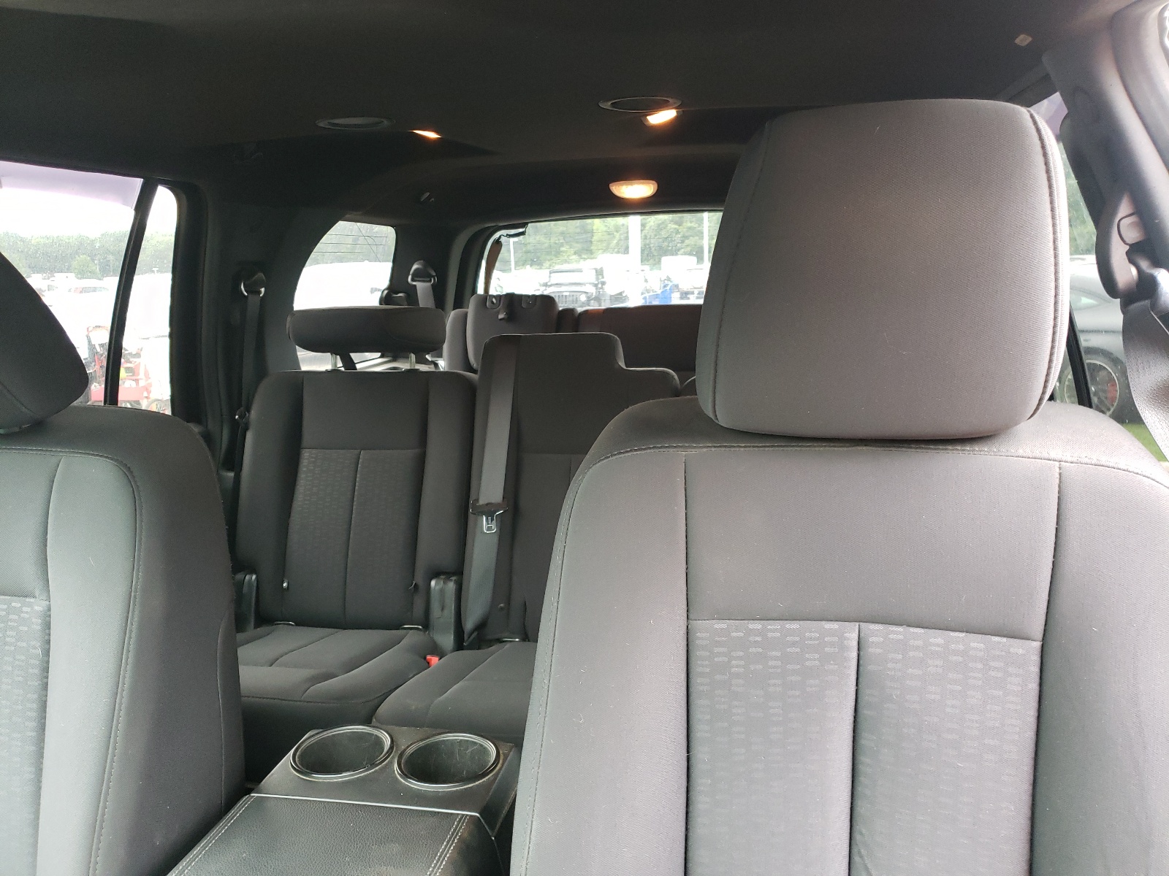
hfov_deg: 67.3
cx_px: 584
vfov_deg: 53.1
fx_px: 878
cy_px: 438
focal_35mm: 26
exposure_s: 1/50
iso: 265
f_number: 1.5
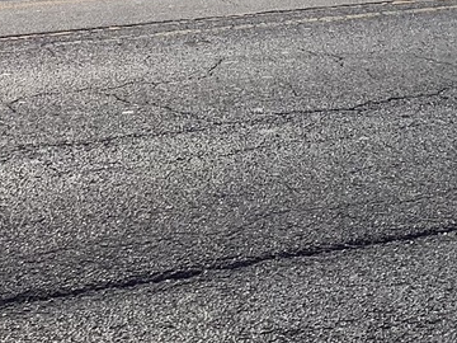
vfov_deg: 11.0
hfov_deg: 15.8
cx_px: 326
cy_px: -301
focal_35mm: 124
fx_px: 1637
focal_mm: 3.3
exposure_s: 1/2551
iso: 25
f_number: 2.4
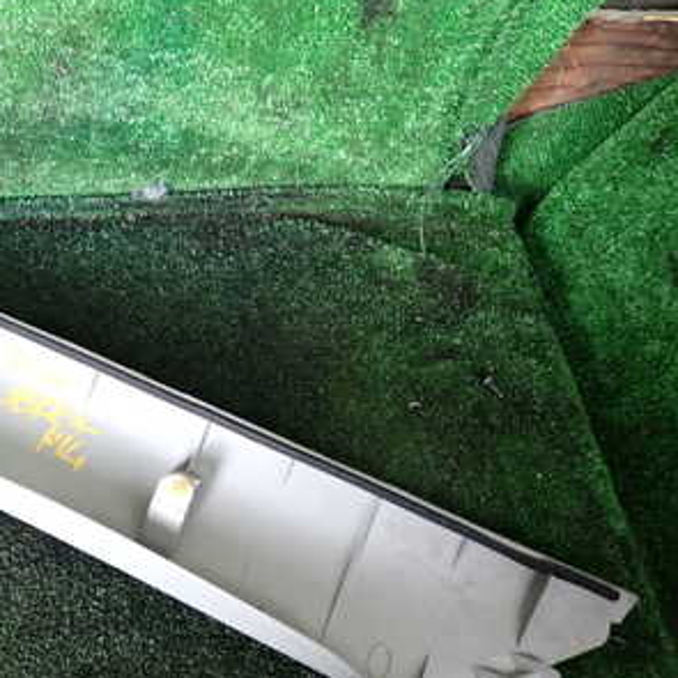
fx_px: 997
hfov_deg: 35.6
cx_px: 83
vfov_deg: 37.5
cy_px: 326
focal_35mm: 45
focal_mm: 4.5
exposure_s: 1/30
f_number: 2
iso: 400
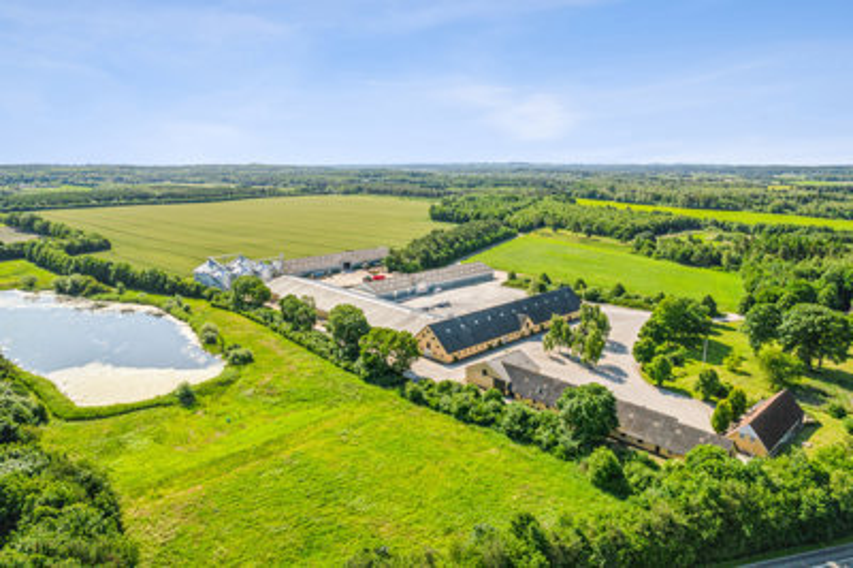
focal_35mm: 22
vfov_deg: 57.1
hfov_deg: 78.6
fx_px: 521
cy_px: 284
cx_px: 426
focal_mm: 8.38
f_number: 2.8
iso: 110
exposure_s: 1/2500
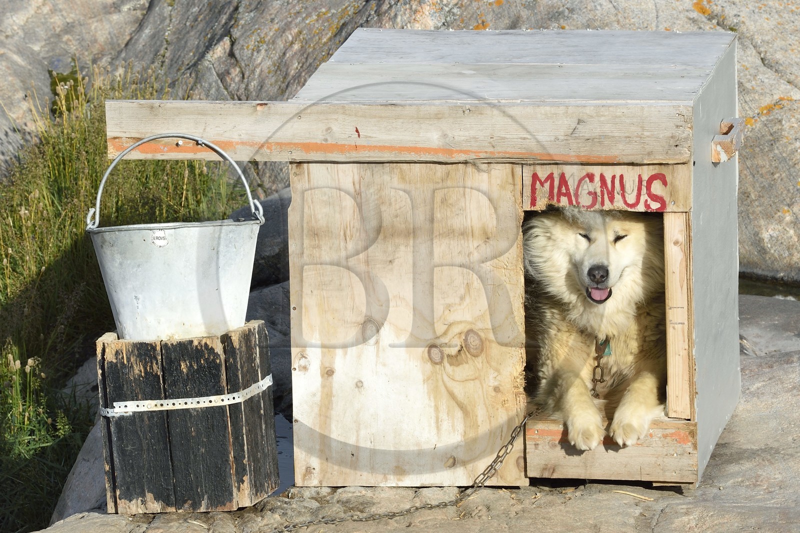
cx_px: 400
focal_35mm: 200
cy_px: 266
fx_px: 4443
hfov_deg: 10.3
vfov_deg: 6.9
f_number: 13
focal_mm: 200
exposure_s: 1/320
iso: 200
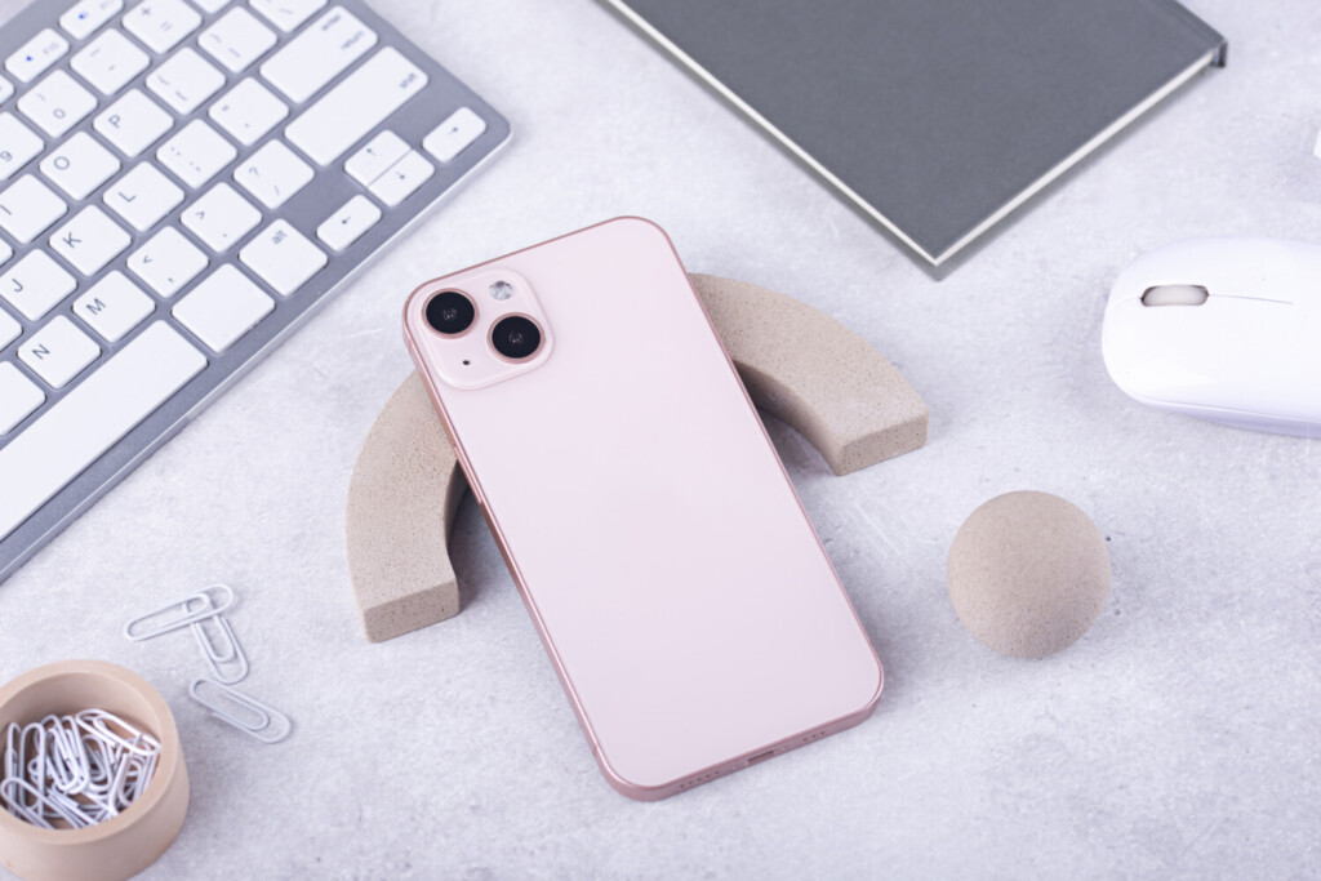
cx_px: 660
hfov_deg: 19.5
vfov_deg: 13.0
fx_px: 3853
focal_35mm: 105
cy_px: 440
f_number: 9
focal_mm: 105
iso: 100
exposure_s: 1/100
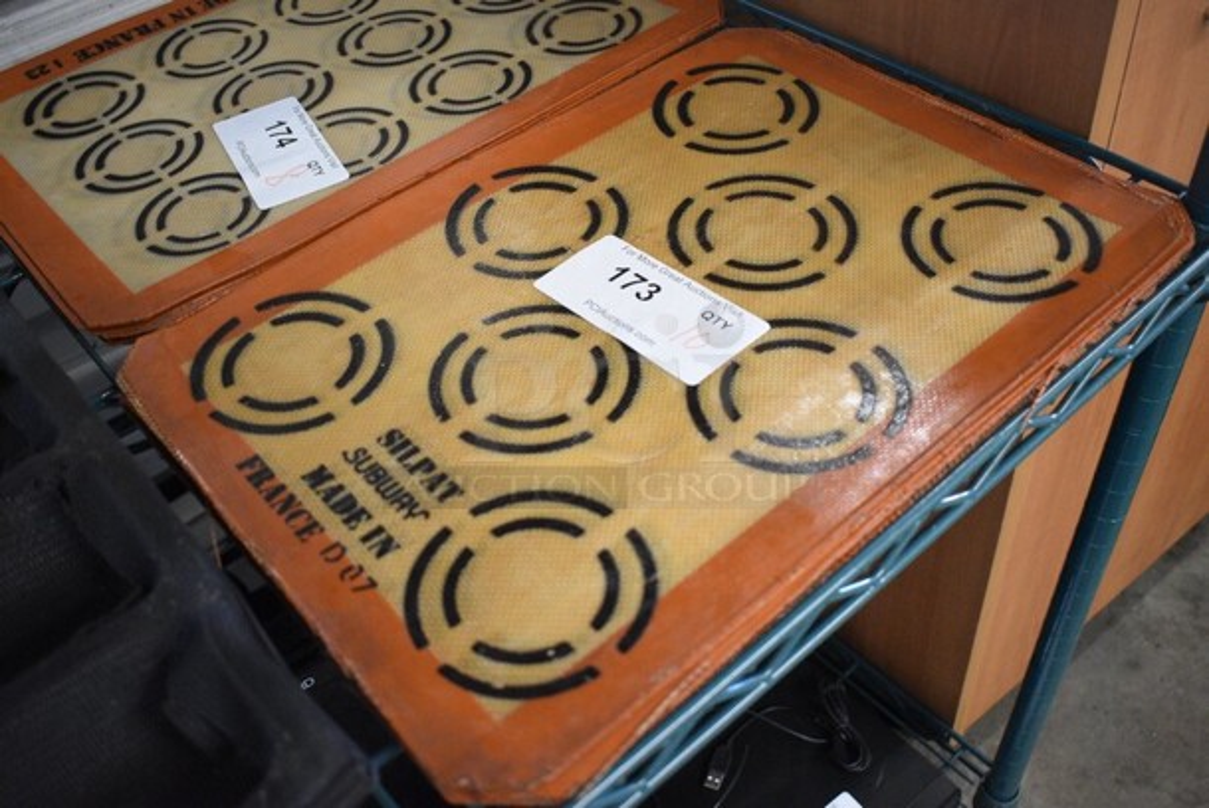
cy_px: 404
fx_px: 1109
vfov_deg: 40.1
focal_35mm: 33
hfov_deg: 57.2
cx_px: 604
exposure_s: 1/125
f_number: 3.8
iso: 2800
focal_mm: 22
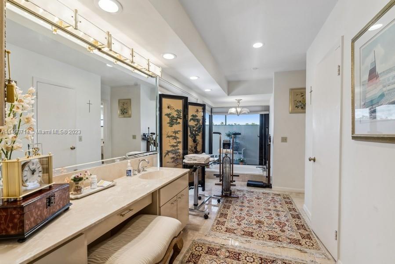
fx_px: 172
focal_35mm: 16
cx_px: 198
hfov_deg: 97.8
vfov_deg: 74.8
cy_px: 132
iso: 250
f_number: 9
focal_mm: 15.7
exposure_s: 1/20
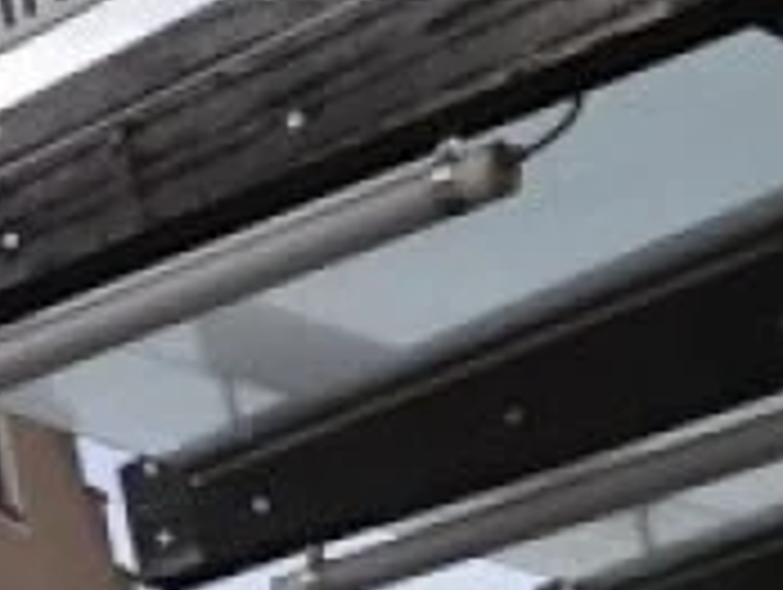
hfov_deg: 8.1
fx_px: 4372
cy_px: 1378
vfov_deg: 7.3
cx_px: -1872
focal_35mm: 193
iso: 20
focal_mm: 4
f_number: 1.8
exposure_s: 1/842
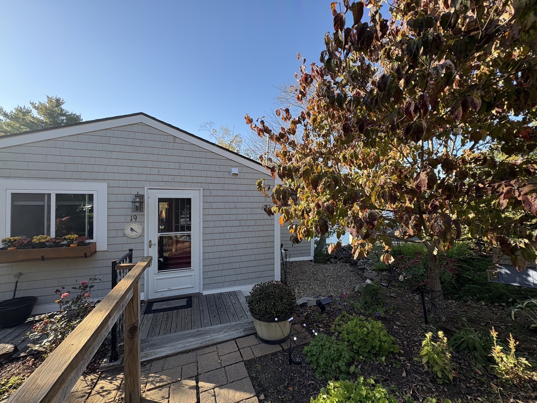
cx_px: 268
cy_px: 202
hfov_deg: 102.1
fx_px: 217
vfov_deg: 85.7
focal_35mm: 14
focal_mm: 2.22
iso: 64
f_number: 2.2
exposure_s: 1/456
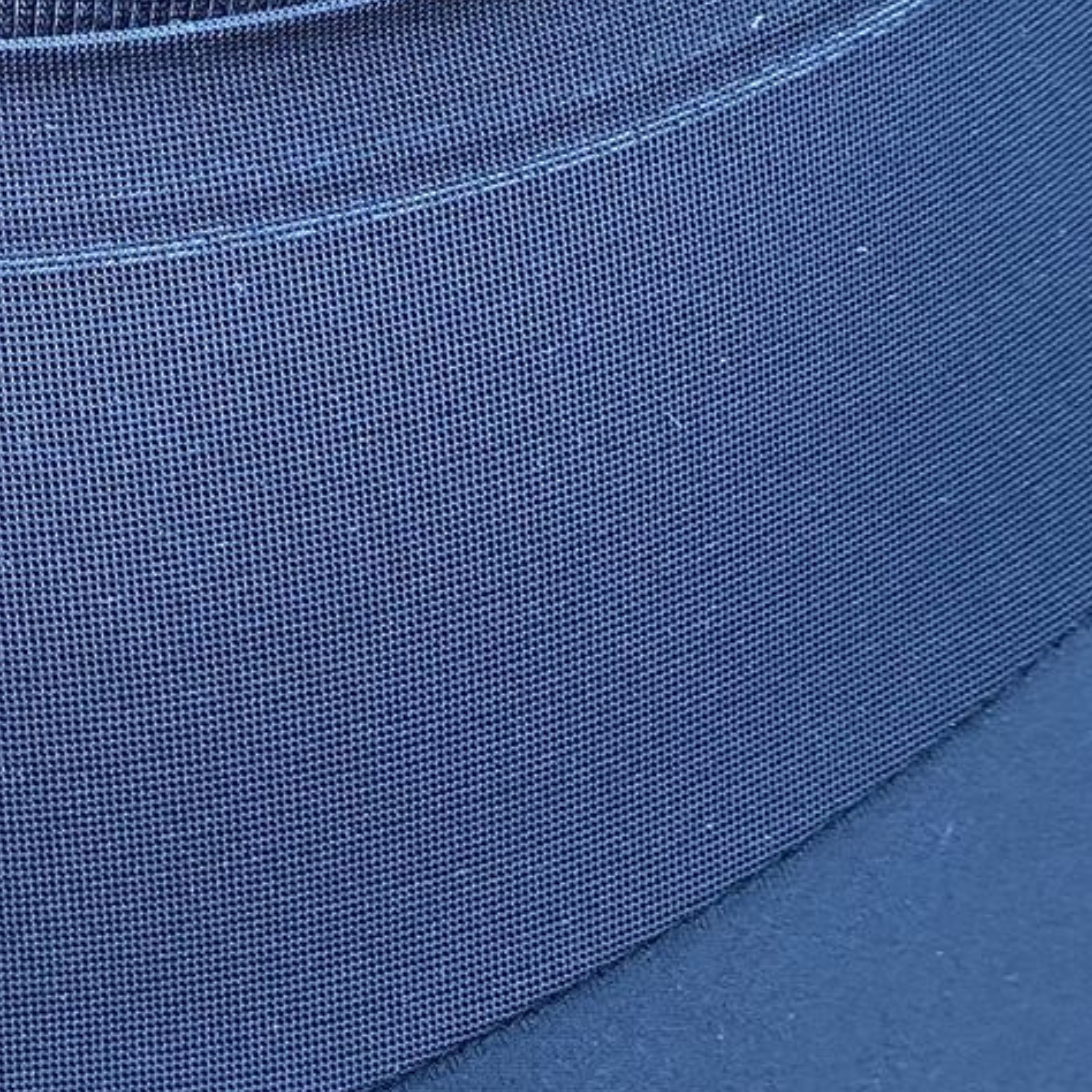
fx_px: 3319
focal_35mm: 93
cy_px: 306
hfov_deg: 17.9
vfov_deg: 18.6
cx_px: -180
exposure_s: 1/60
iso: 125
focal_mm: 4.25
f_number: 1.8
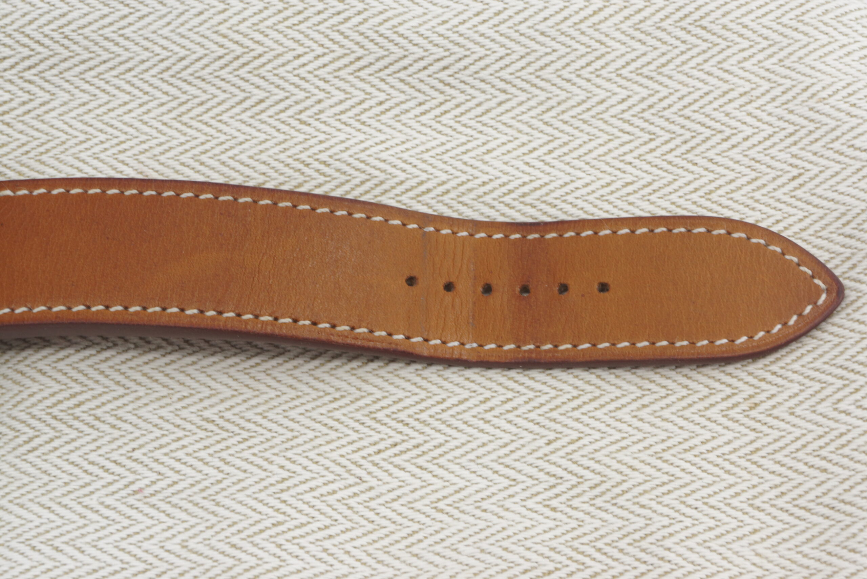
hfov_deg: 27.0
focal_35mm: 75
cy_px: 290
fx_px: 1807
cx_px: 434
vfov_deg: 18.2
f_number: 22
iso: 200
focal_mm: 50
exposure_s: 1/3
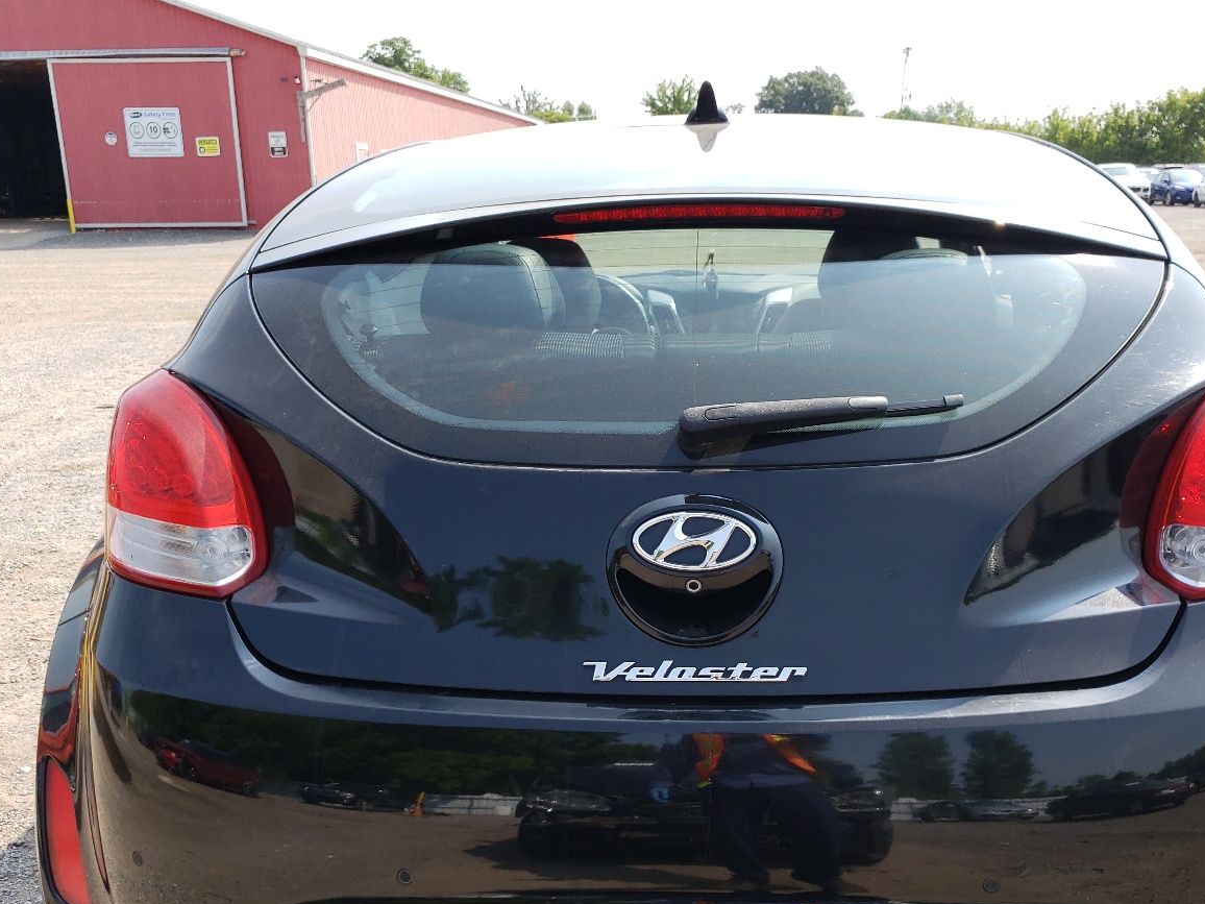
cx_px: 692
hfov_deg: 51.2
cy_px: 625
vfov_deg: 39.1
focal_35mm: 36
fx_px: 1253
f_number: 1.5
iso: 50
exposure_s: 1/1250
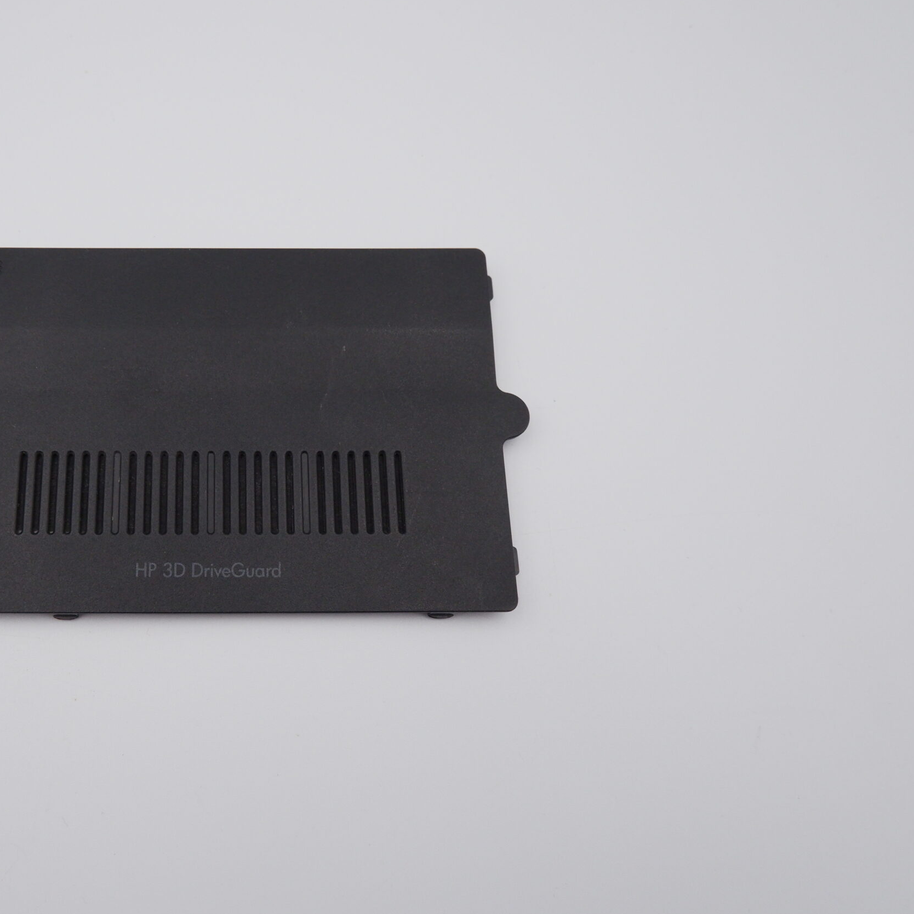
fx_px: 896
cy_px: 456
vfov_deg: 54.0
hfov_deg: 51.6
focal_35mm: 30
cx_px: 224
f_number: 7.1
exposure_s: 1/400
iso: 1250
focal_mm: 15
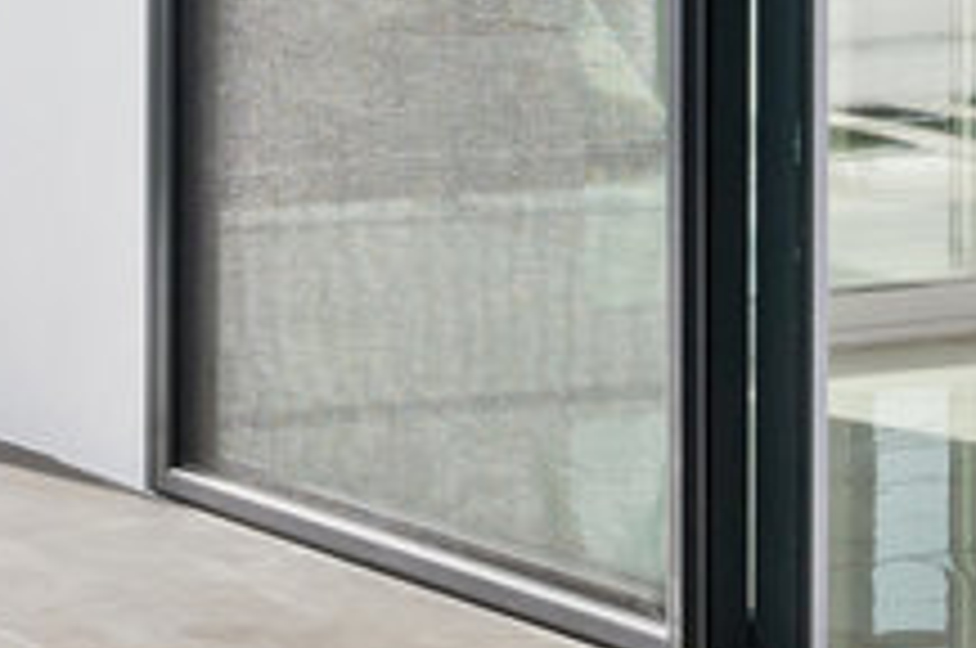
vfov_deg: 9.8
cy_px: -297
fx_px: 3675
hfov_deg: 14.5
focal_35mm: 136
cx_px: -315
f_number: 9
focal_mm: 24.5
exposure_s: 1/640
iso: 400
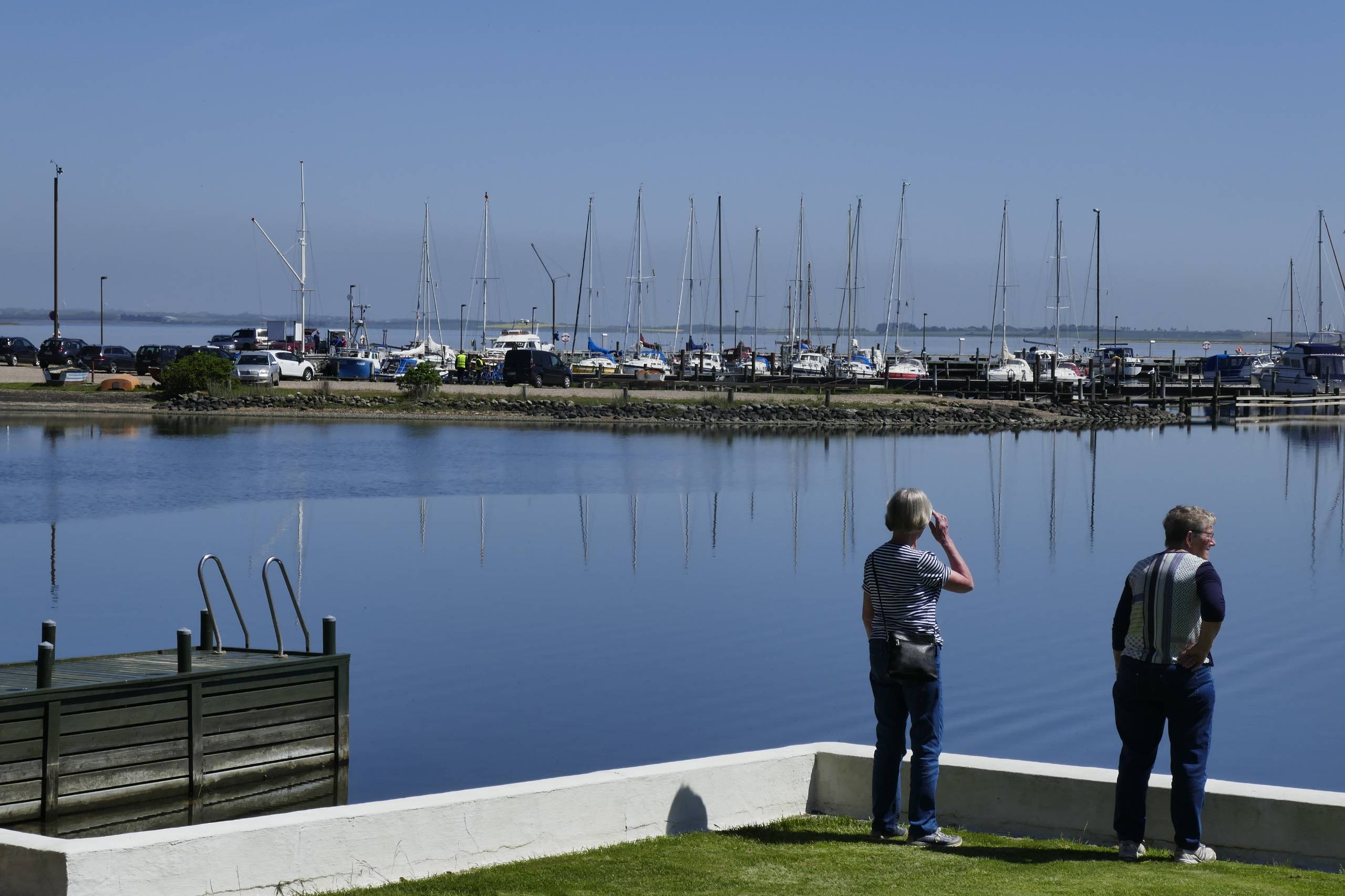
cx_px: 672
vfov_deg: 15.5
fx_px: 3287
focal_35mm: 88
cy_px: 448
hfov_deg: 23.1
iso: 125
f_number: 8
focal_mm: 31.9
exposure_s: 1/640
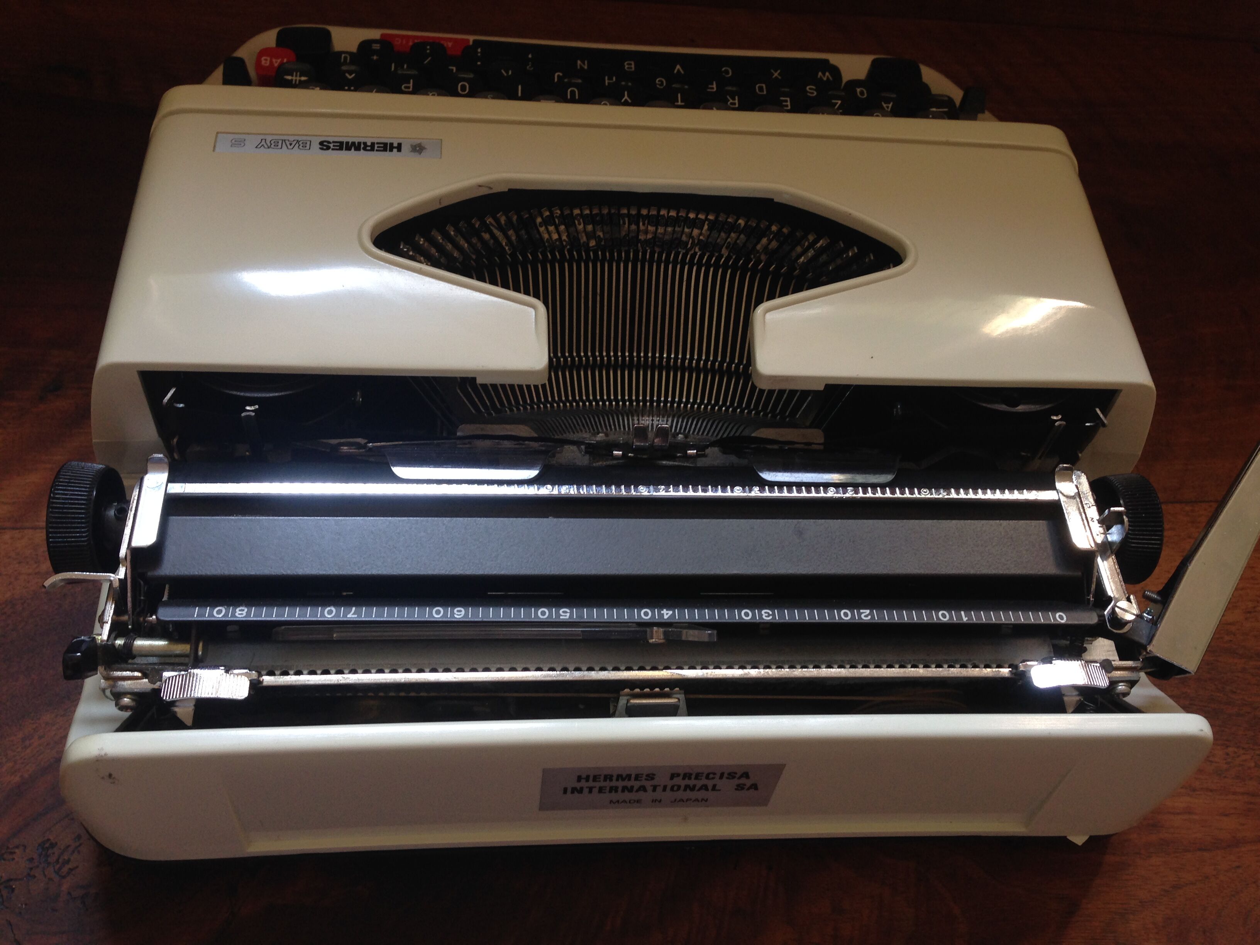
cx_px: 630
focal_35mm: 33
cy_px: 472
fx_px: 1201
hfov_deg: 55.4
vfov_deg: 42.9
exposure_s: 1/60
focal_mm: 4.12
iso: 64
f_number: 2.4
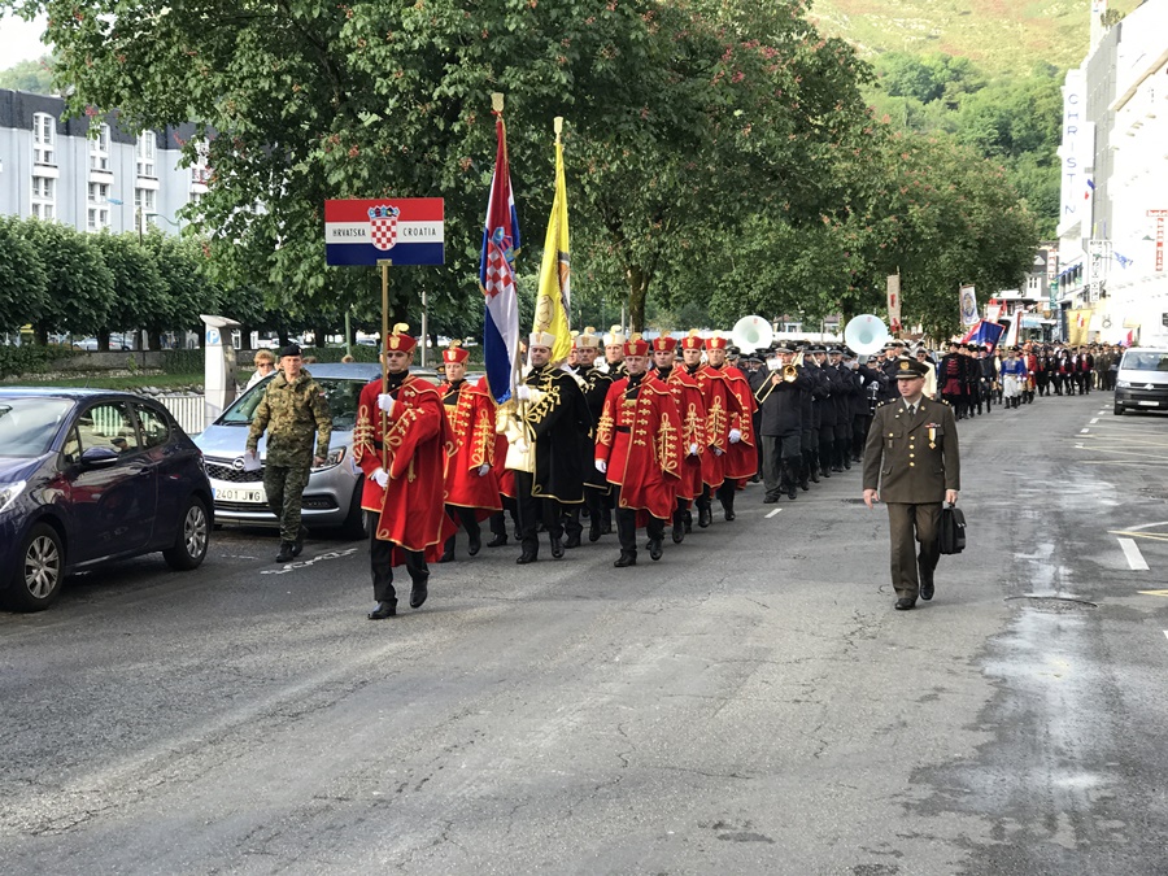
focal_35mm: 57
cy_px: 438
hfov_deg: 33.8
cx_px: 584
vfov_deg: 25.7
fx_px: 1923
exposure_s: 1/100
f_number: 2.8
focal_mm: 6.6
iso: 32
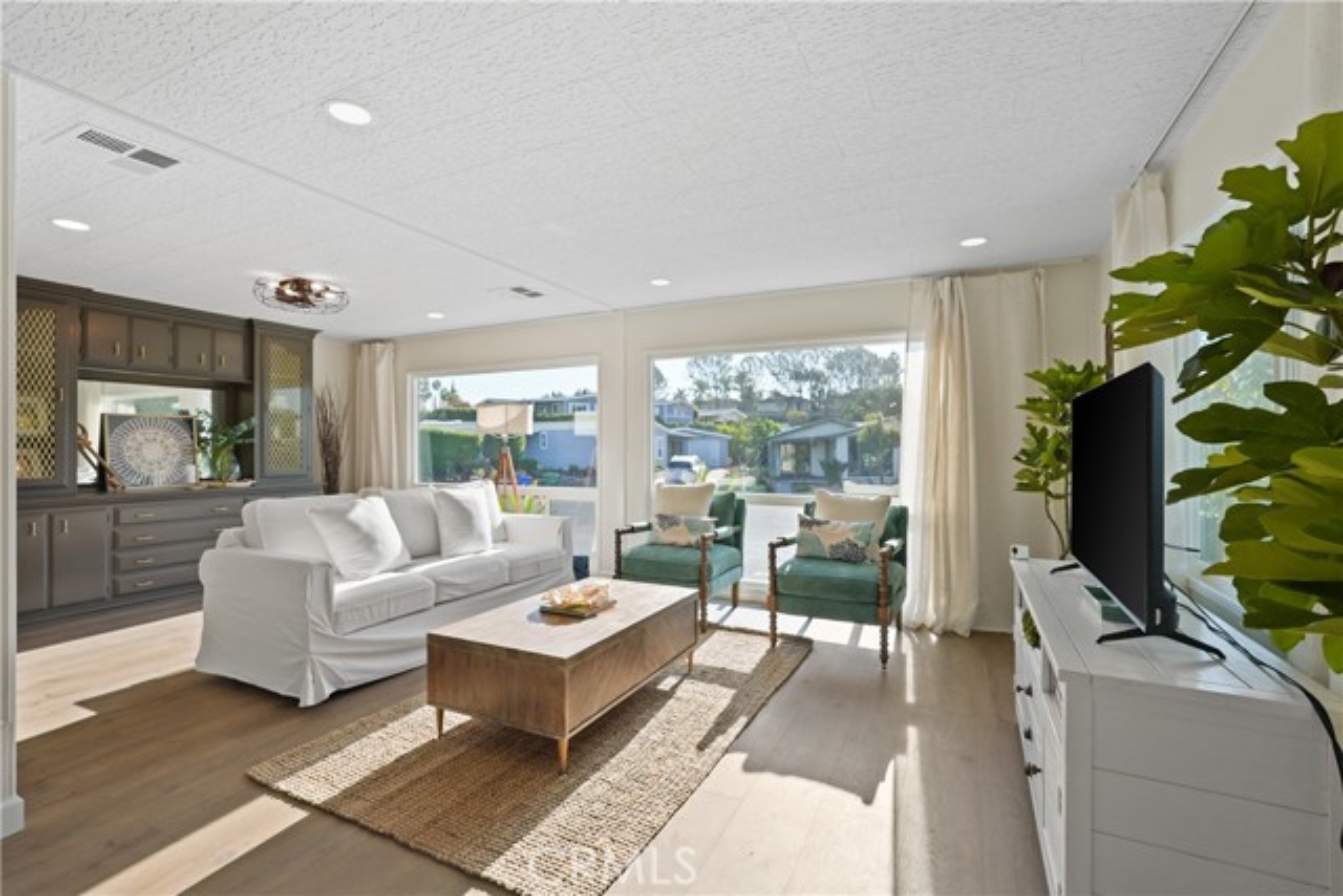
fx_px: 597
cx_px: 672
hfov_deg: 96.7
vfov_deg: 73.8
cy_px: 448
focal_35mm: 16
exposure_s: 1/25
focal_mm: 16
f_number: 5
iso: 100
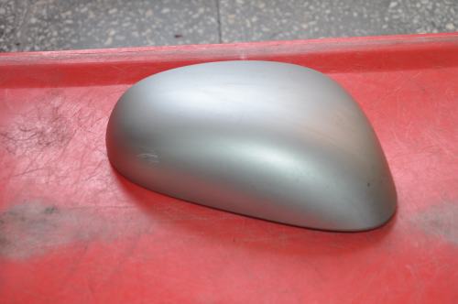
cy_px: 152
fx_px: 724
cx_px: 229
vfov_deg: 23.7
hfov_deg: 35.1
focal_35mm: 57
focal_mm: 38
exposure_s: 1/125
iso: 560
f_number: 4.5
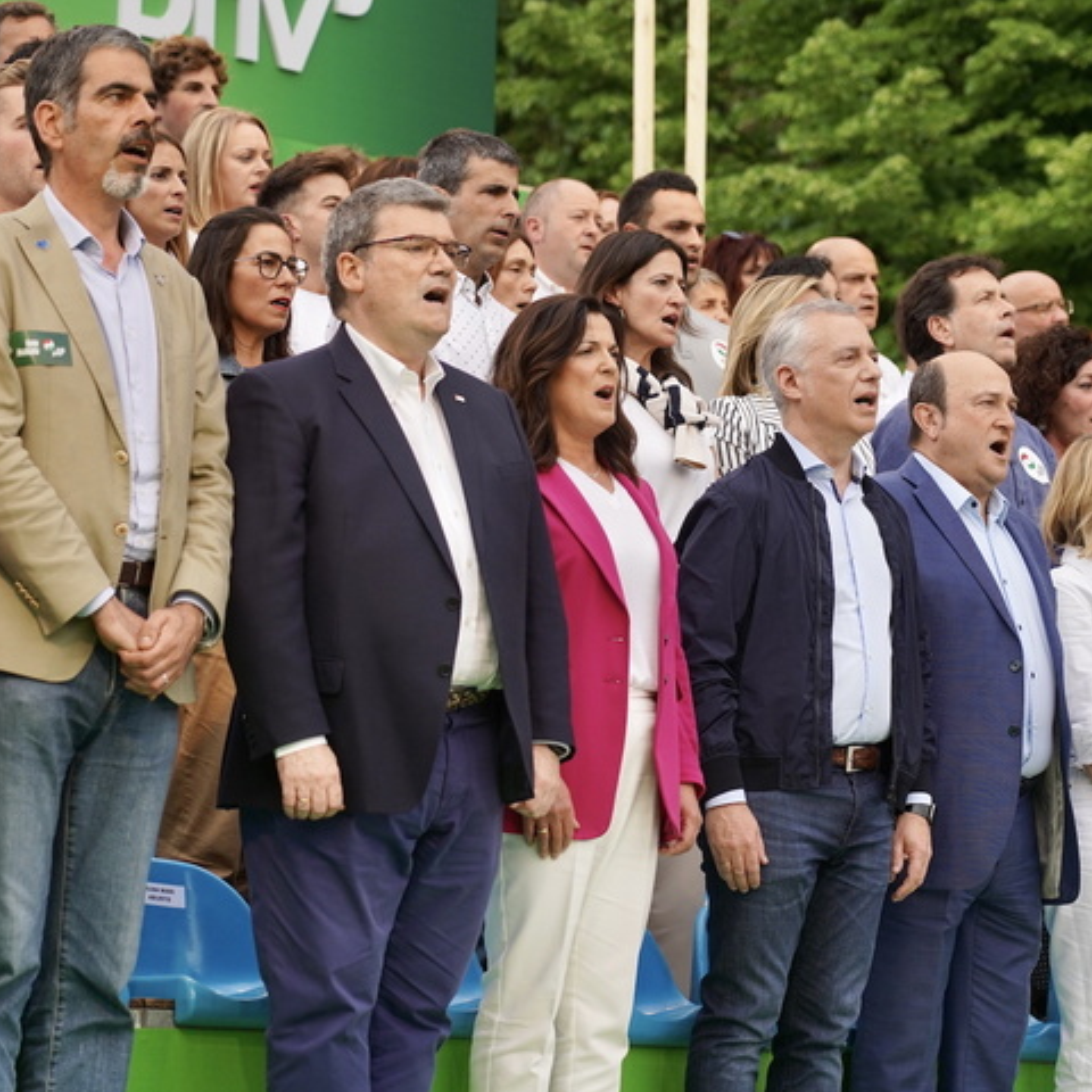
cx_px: 735
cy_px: 548
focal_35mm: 135
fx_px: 4818
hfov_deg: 12.9
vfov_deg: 12.9
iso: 640
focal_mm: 105
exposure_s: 1/800
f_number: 4.5
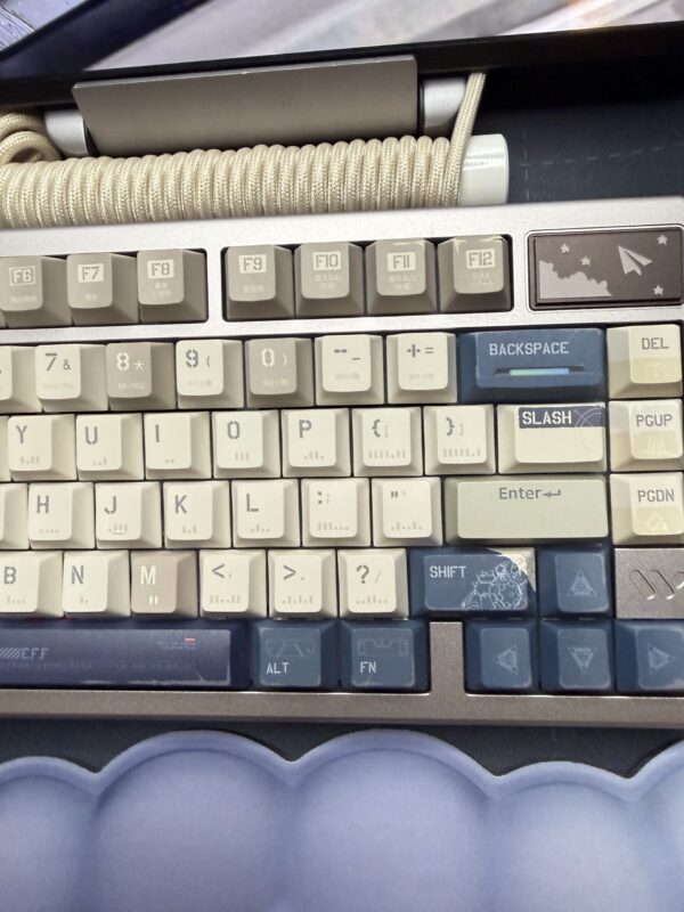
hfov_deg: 56.8
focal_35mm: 24
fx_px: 632
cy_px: 456
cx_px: 342
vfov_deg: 71.6
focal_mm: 2.22
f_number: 2.2
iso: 400
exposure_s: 1/60
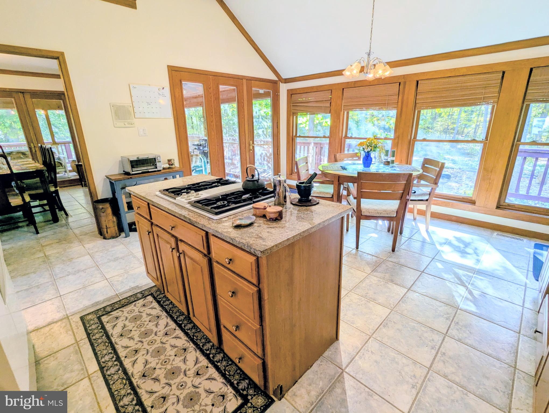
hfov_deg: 94.4
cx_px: 274
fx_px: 254
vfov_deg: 78.2
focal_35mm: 16
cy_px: 206
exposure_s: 1/60
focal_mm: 2.35
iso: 64
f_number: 2.2
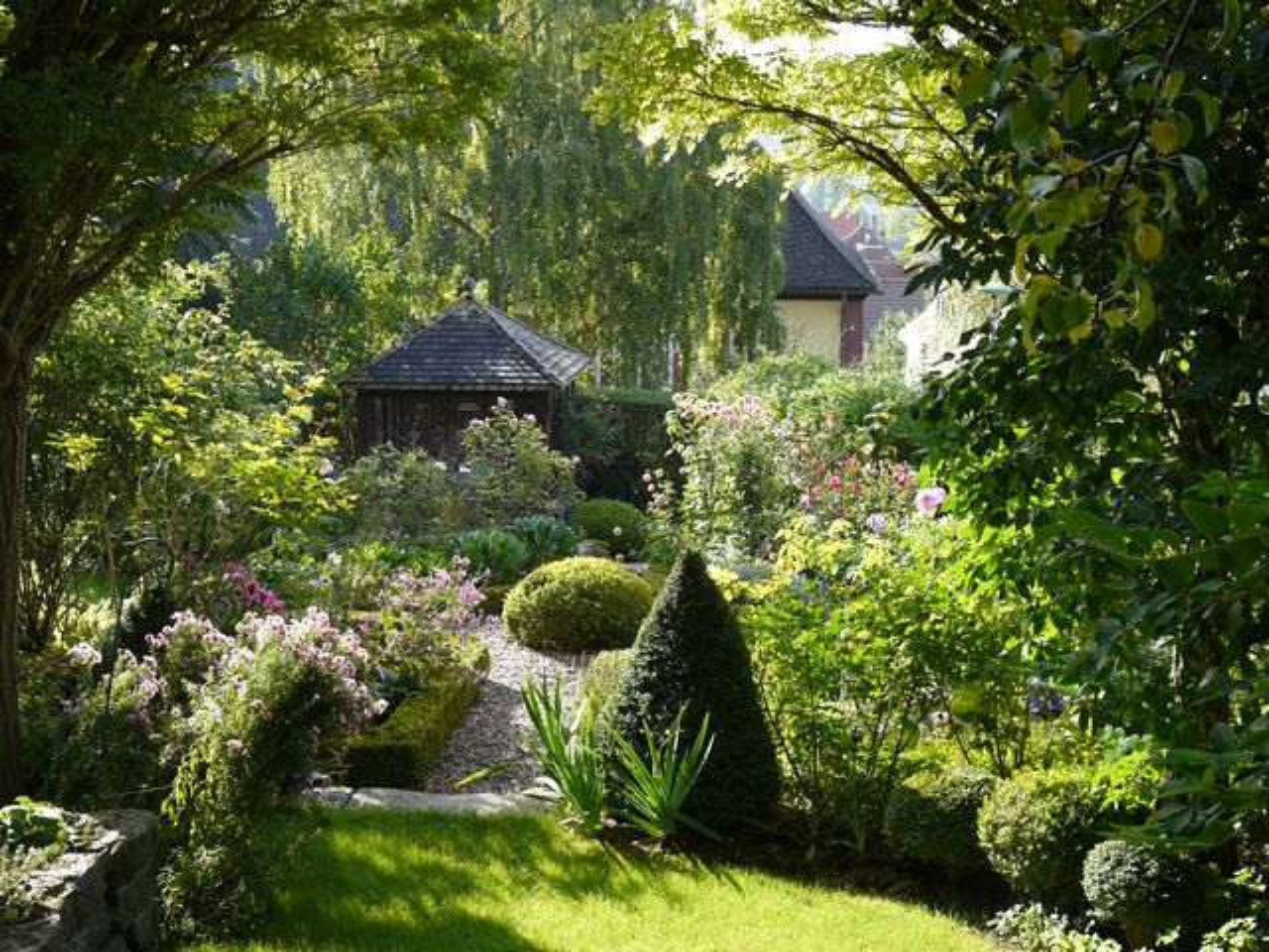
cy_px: 476
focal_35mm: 44
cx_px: 634
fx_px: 1613
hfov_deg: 42.9
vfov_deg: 32.9
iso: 100
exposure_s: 1/100
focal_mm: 22
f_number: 5
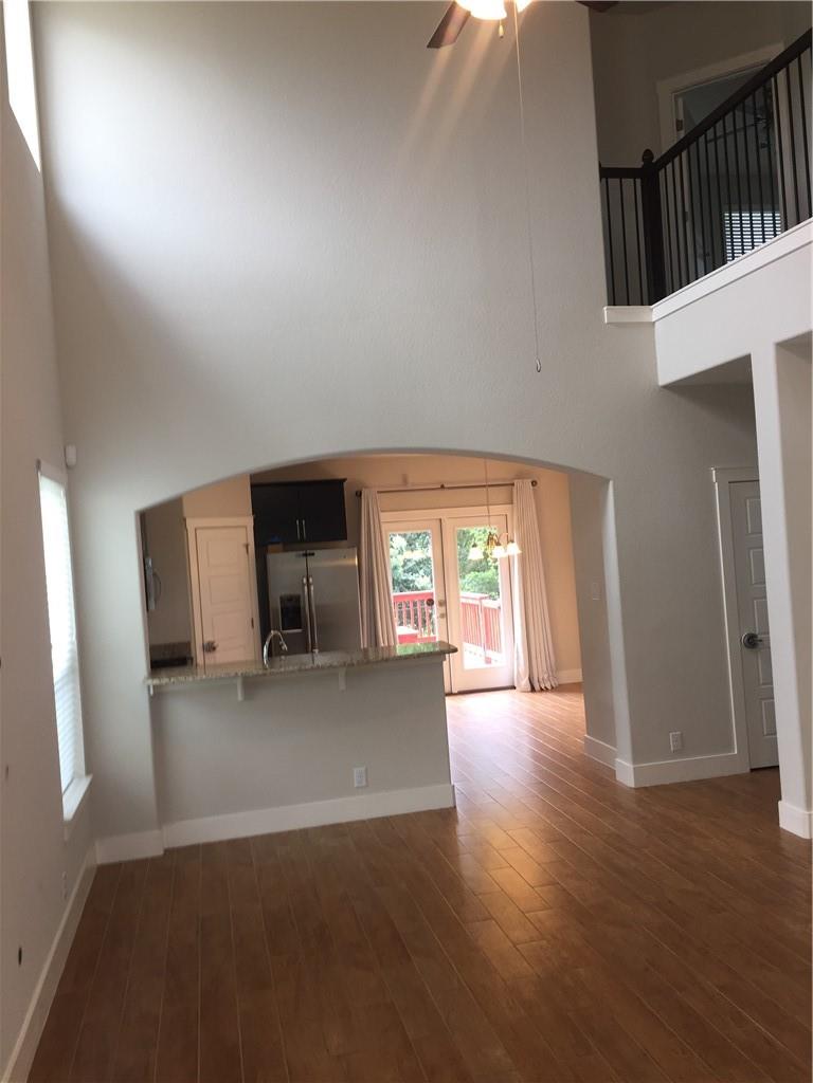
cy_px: 542
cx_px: 406
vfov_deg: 61.7
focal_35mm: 29
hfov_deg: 48.2
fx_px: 908
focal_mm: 4.15
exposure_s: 1/60
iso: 40
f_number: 2.2
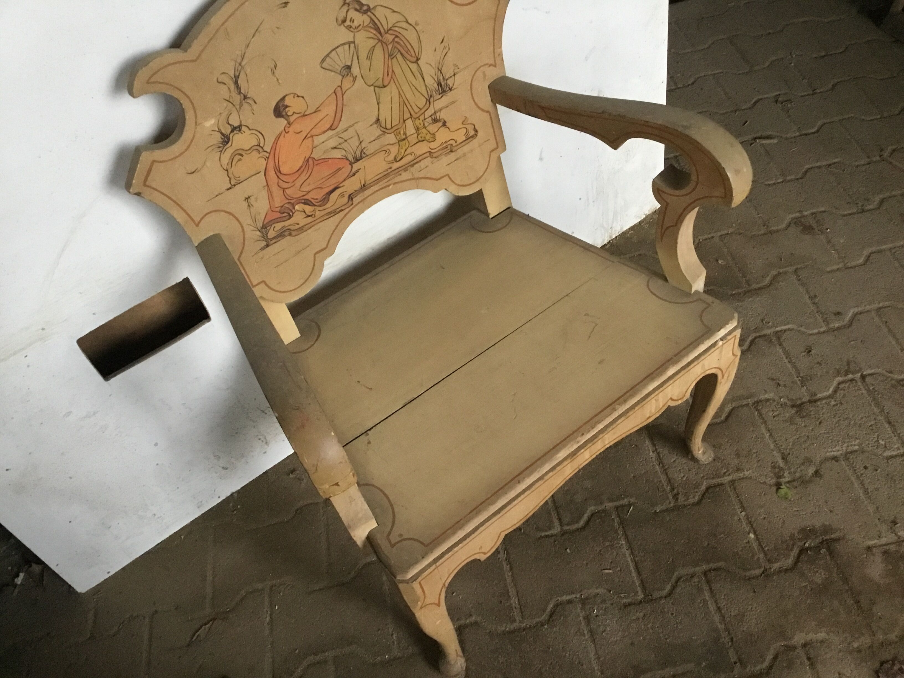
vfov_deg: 45.4
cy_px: 339
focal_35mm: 31
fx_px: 810
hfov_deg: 58.4
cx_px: 452
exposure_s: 1/33
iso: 250
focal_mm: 3.3
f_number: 2.4
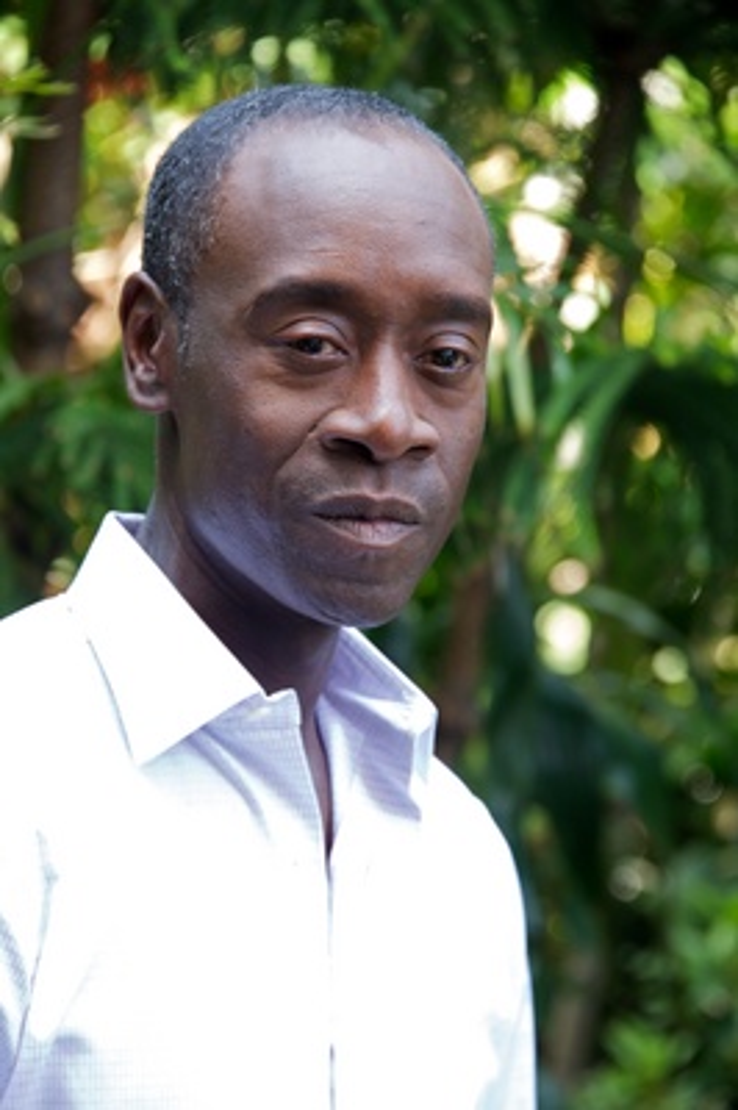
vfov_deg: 9.0
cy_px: 555
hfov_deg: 6.0
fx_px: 7084
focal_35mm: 230
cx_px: 369
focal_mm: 230
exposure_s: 1/60
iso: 1600
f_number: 7.1
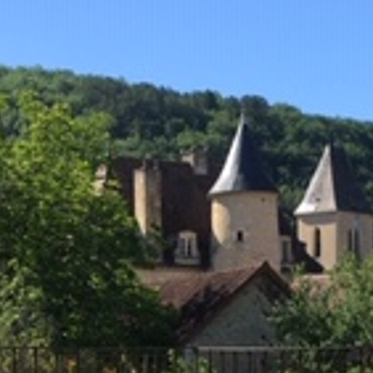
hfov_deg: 14.9
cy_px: 402
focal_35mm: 116
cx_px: 291
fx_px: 1414
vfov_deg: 14.7
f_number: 2.2
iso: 25
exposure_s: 1/999
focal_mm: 4.15
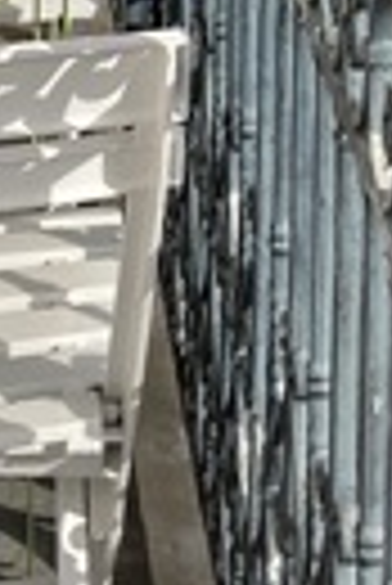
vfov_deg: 10.9
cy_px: -558
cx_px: 279
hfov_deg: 8.0
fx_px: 2802
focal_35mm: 172
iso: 20
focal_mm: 3.99
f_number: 1.8
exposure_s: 1/2825
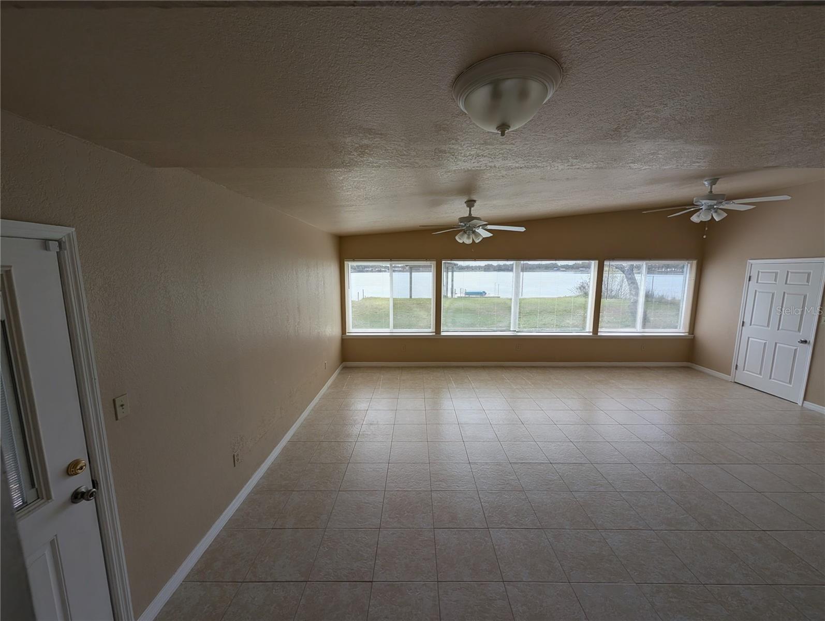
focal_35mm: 12
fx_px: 286
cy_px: 310
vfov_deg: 94.6
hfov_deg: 110.5
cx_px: 412
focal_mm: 2.02
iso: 52
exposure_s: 1/1272
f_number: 1.7
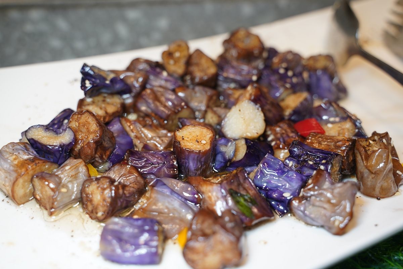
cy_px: 134
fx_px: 425
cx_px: 202
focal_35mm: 38
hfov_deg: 50.7
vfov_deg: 35.1
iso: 400
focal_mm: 38
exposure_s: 1/60
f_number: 4
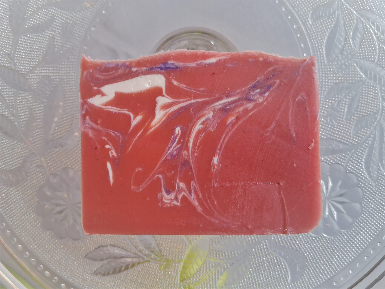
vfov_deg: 53.1
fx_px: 289
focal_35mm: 26
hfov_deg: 67.3
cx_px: 192
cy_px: 144
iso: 500
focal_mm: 3.98
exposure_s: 1/60
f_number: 1.8
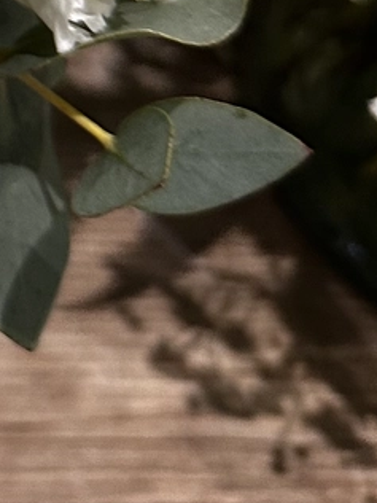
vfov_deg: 14.9
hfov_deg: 11.1
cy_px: -422
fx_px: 1655
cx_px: -505
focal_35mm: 114
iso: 200
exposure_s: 1/50
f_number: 1.78
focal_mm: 6.86
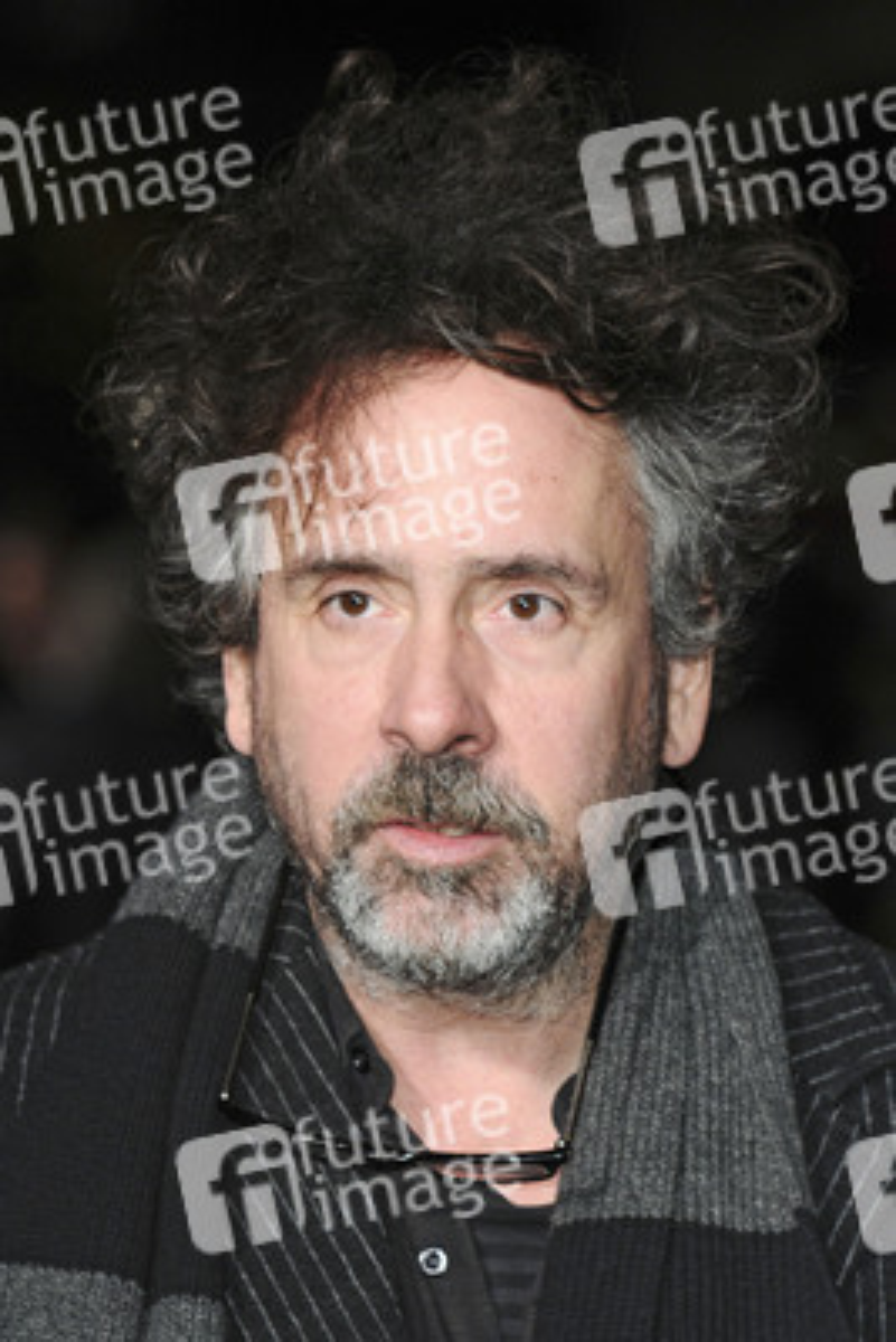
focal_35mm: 195
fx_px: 7273
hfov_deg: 7.0
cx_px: 448
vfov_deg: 10.5
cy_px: 671
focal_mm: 130
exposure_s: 1/160
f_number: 4.5
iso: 500
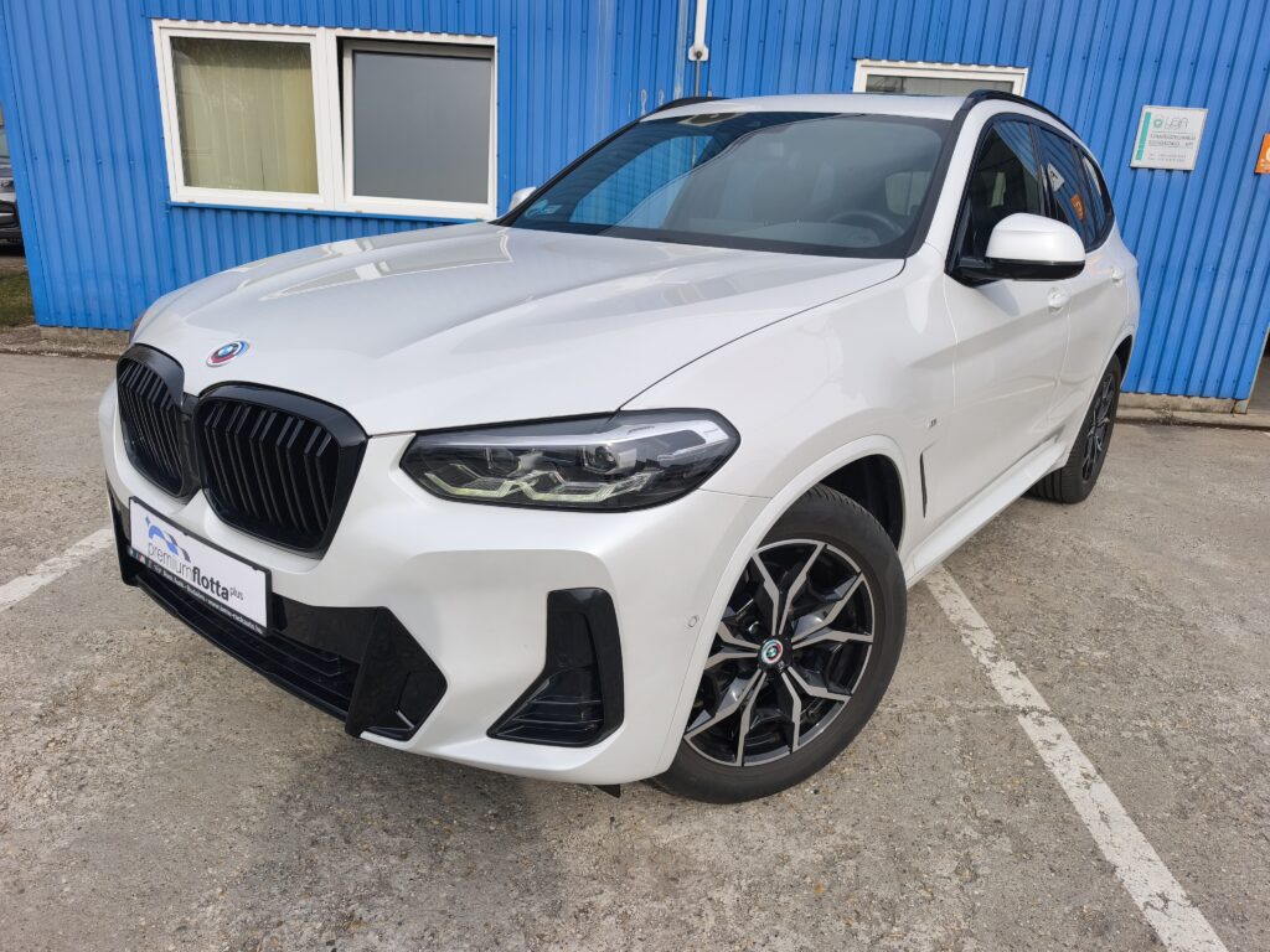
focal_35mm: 23
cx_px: 635
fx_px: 844
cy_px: 476
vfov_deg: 58.9
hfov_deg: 73.9
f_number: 1.6
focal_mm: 6.57
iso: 50
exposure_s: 1/2219
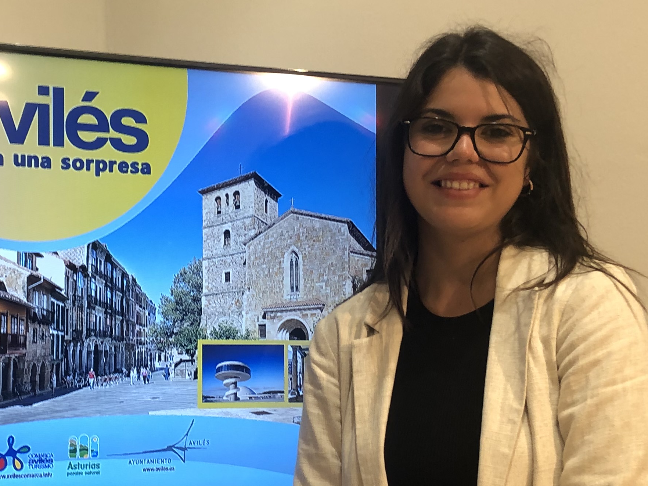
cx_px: 245
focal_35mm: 64
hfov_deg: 30.1
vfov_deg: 22.8
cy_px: 335
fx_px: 1198
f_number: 1.8
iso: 40
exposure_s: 1/20
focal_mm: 3.99
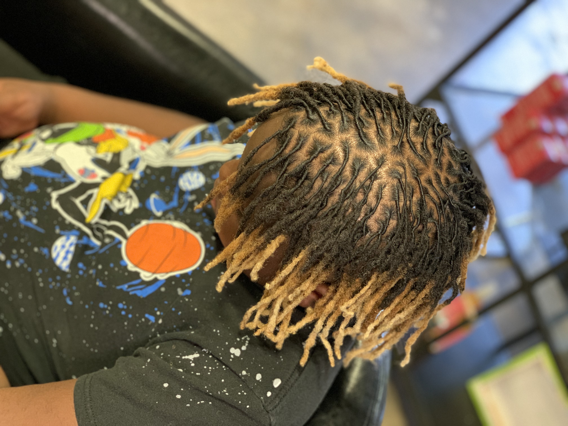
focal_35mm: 52
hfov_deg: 36.8
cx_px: 284
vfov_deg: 28.0
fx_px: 853
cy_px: 213
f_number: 2.4
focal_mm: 6
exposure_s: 1/60
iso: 320
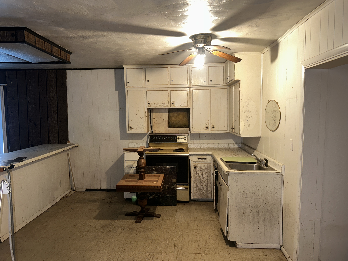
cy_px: 130
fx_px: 271
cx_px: 168
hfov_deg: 65.3
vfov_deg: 51.4
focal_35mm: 27
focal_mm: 5.7
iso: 64
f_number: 1.5
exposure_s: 1/13
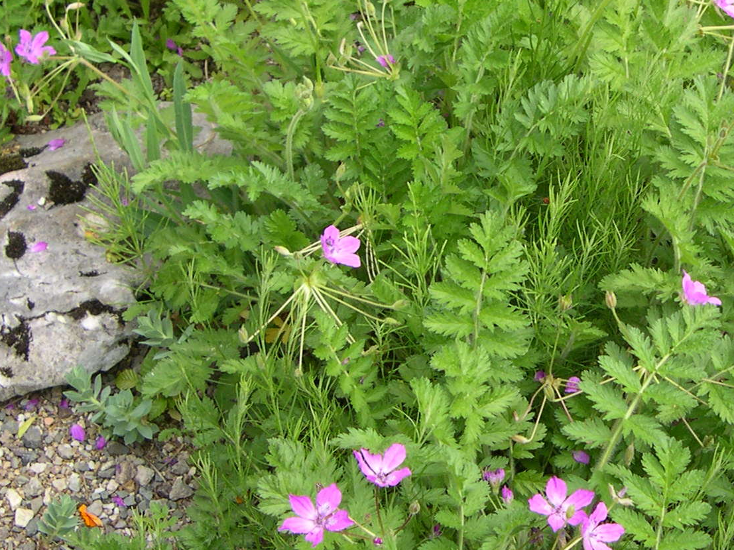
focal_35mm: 78
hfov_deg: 24.5
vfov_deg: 18.7
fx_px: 1654
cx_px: 607
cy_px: 125
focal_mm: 8
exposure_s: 1/256
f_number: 2.8
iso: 100
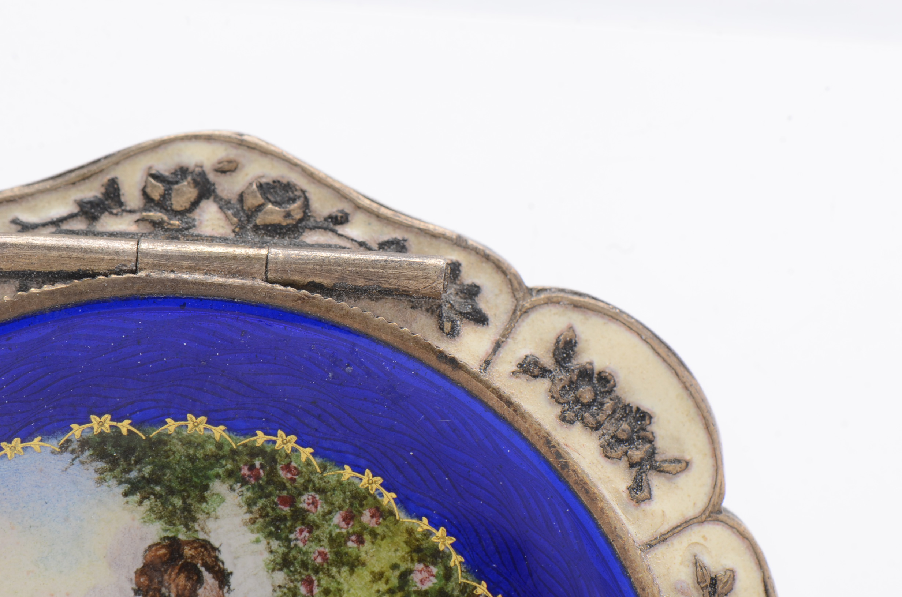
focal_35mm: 128
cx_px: 451
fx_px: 3188
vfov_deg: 10.7
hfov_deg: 16.1
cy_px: 298
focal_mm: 85
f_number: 14
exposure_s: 1/125
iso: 200
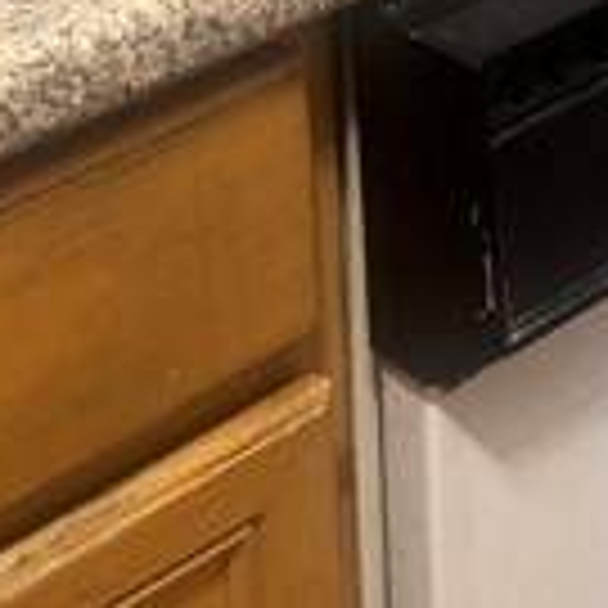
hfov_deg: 13.9
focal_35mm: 121
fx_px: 2404
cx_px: 770
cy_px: 117
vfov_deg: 14.3
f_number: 1.78
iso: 320
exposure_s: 1/60
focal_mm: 6.76
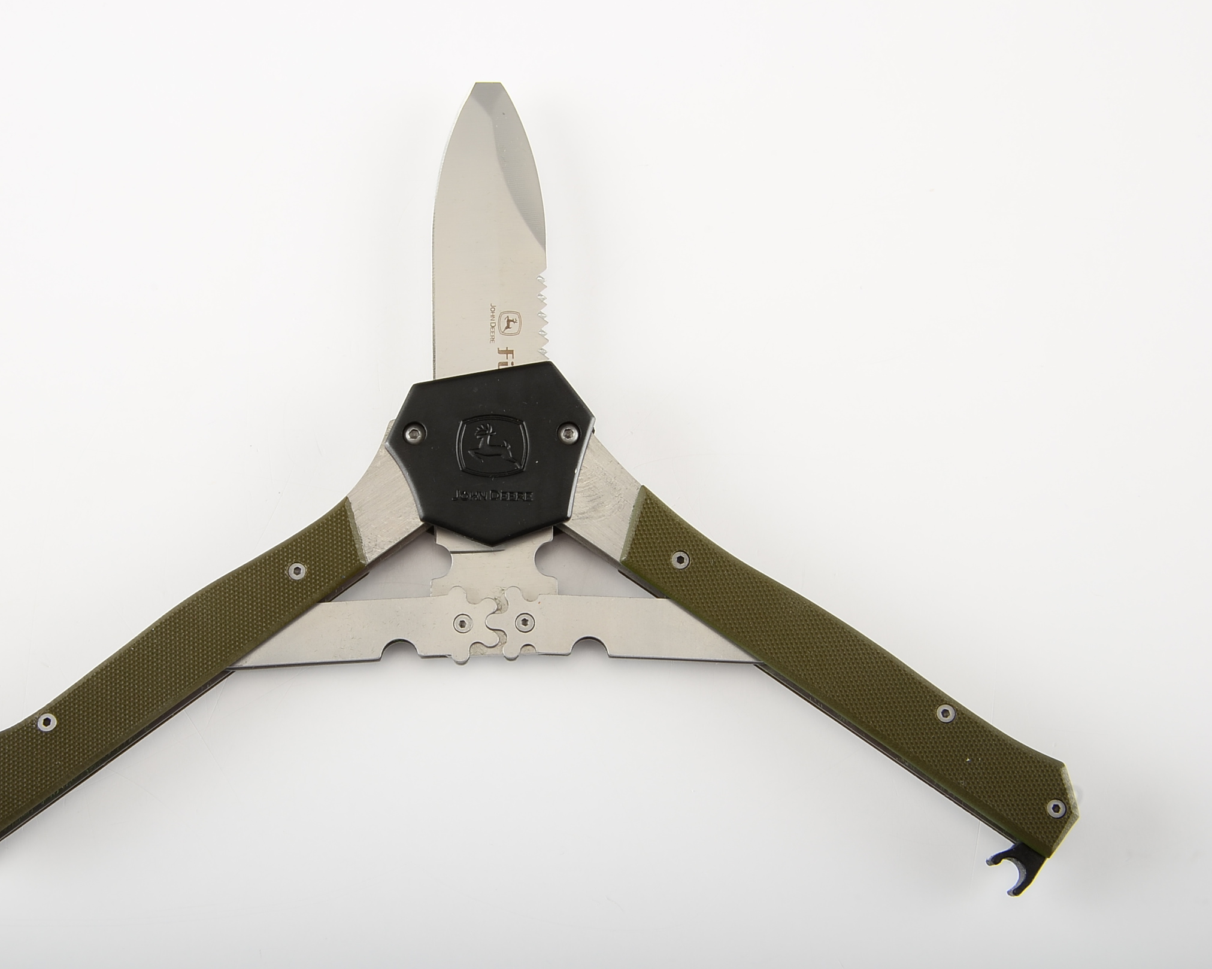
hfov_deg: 29.1
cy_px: 486
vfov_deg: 23.5
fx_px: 2331
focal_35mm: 65
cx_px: 484
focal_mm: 38
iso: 100
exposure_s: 1/250
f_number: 18
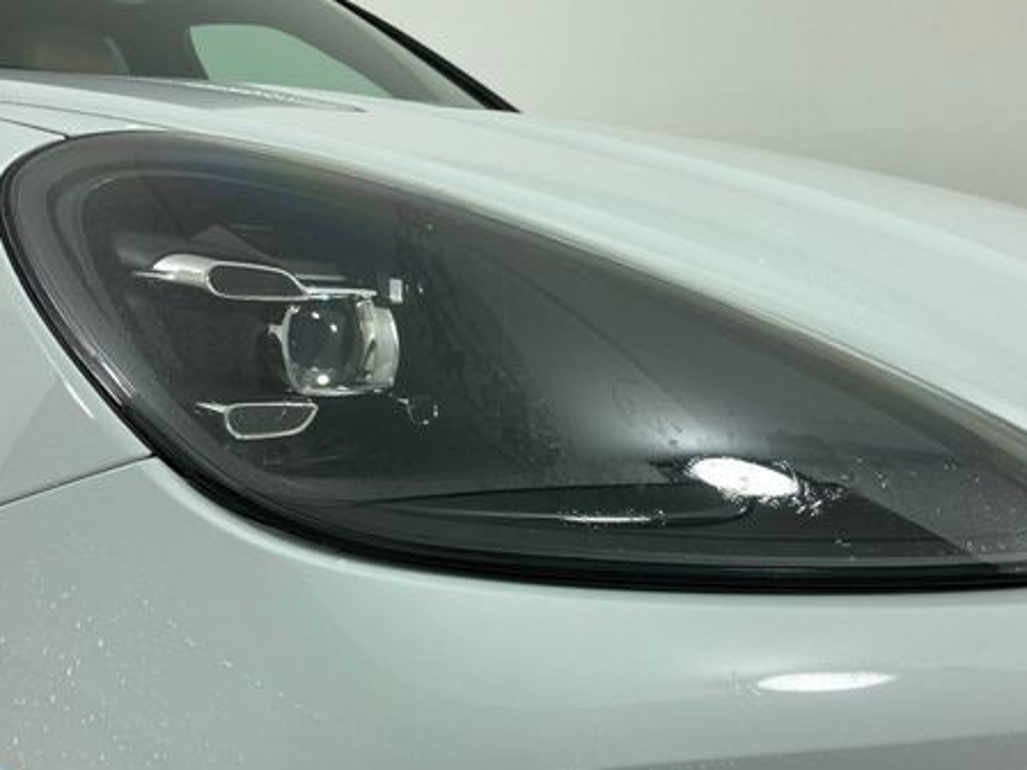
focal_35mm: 40
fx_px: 1187
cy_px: 380
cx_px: 539
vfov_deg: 36.0
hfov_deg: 46.8
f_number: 1.8
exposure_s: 1/353
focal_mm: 3.99
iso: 20
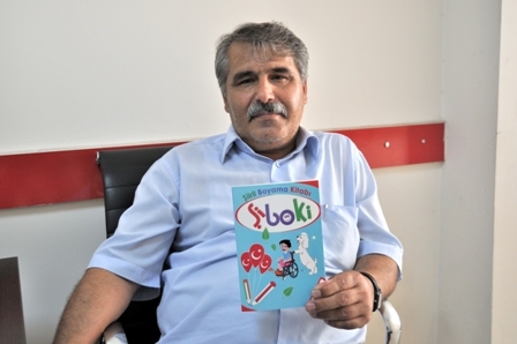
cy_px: 172
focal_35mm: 39
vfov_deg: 34.2
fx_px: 560
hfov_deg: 49.6
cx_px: 258
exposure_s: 1/60
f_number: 4
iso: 400
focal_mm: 26
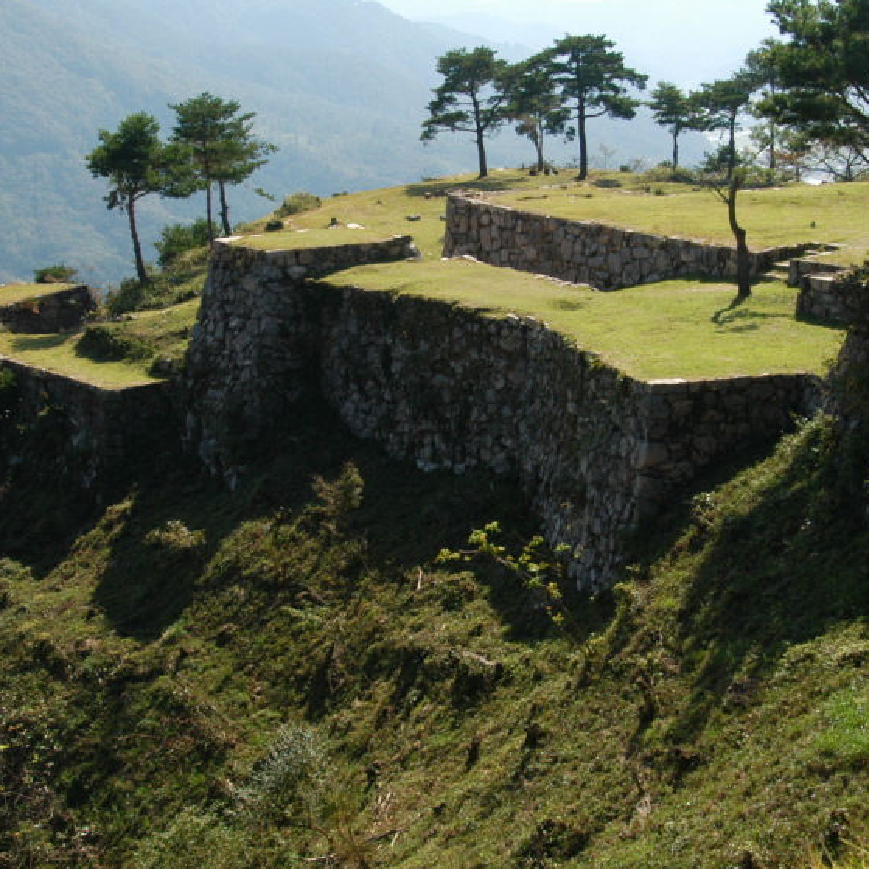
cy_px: 399
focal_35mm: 56
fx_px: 1591
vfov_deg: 30.5
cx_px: 527
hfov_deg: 30.5
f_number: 8
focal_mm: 24
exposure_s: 1/250
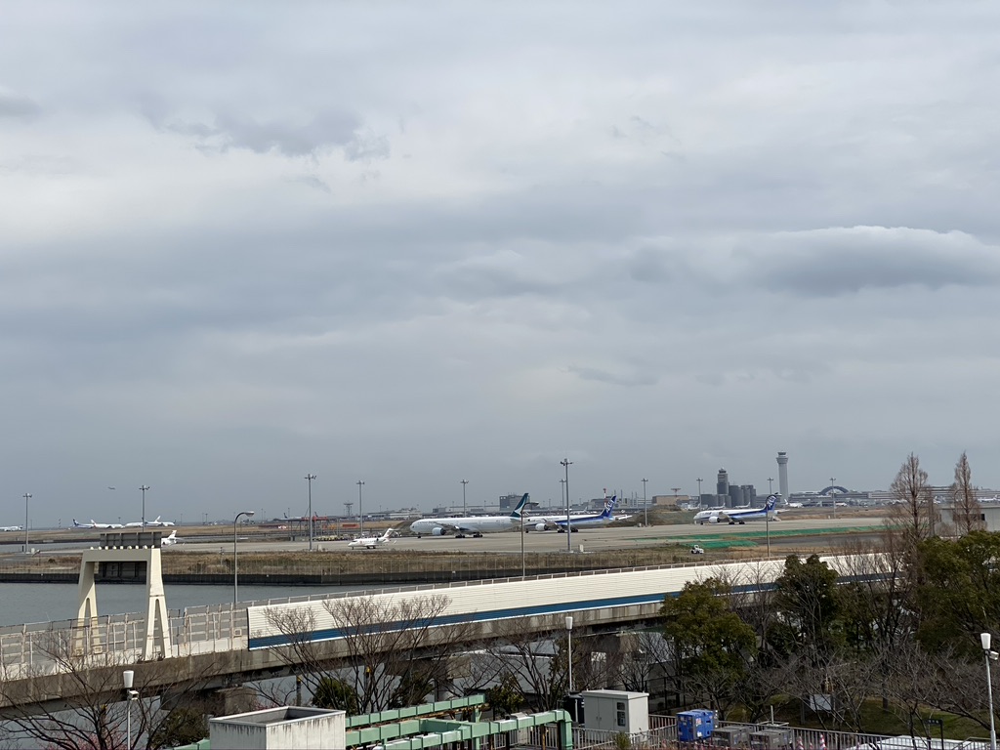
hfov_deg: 36.8
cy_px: 375
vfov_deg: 28.0
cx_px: 500
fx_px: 1502
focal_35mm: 52
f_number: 2
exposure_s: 1/2817
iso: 25
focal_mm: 6
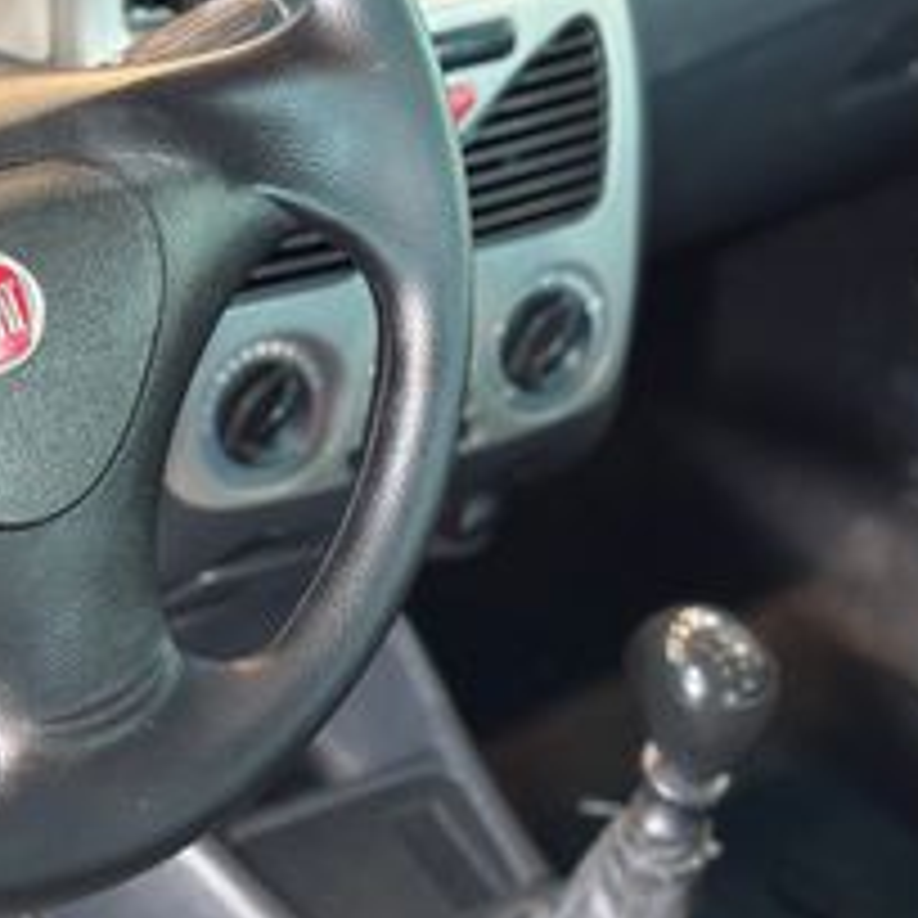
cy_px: 252
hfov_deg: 15.9
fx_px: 3180
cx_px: -122
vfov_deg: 16.4
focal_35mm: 106
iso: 200
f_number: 1.6
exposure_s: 1/40
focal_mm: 5.96
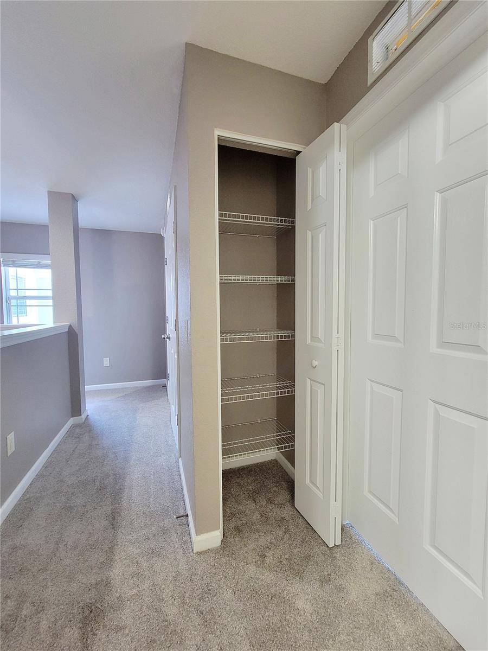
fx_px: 244
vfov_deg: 106.2
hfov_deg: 89.9
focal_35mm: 13
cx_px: 244
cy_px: 326
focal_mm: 2.2
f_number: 2.2
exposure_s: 1/40
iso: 400
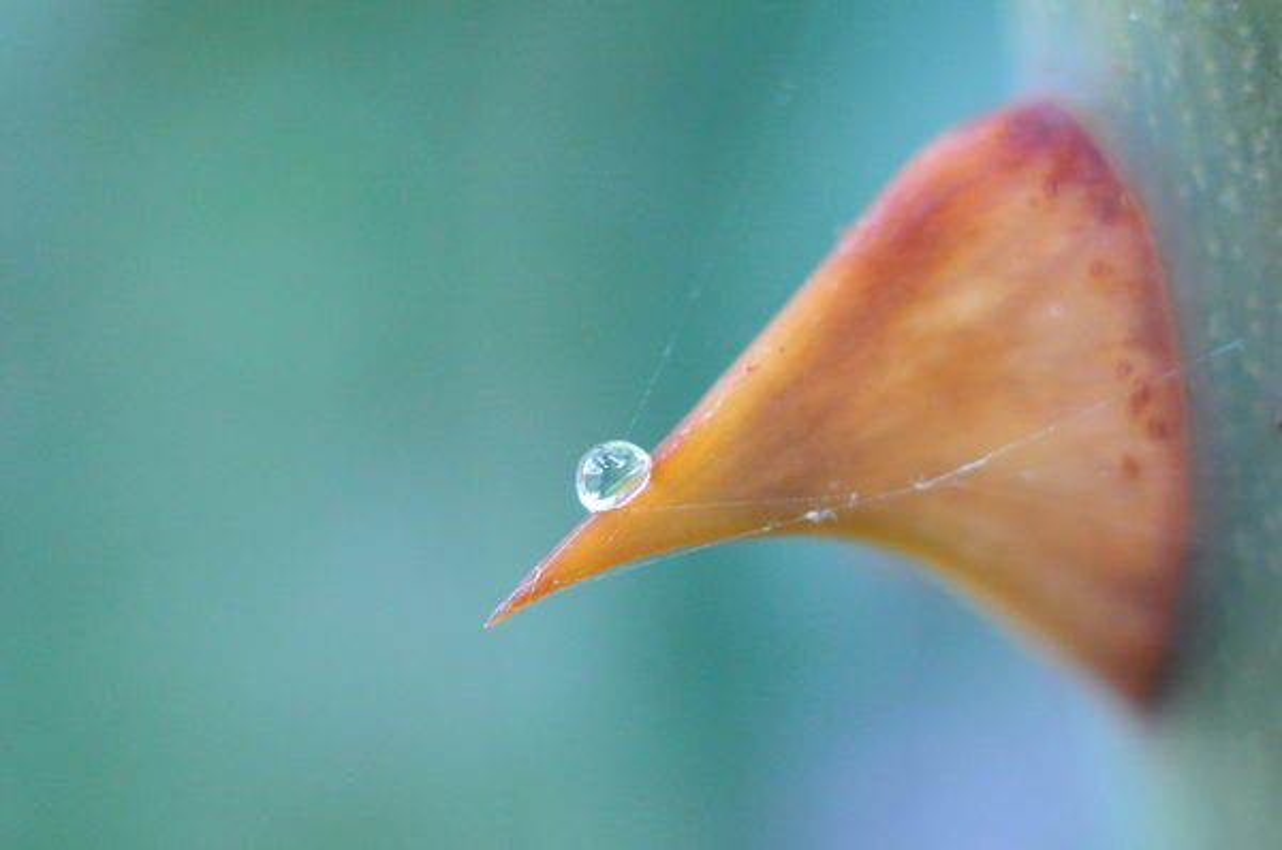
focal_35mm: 82
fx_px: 2933
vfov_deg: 16.5
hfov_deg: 24.7
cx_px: 641
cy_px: 425
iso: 1250
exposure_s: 1/60
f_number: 3.5
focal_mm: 55
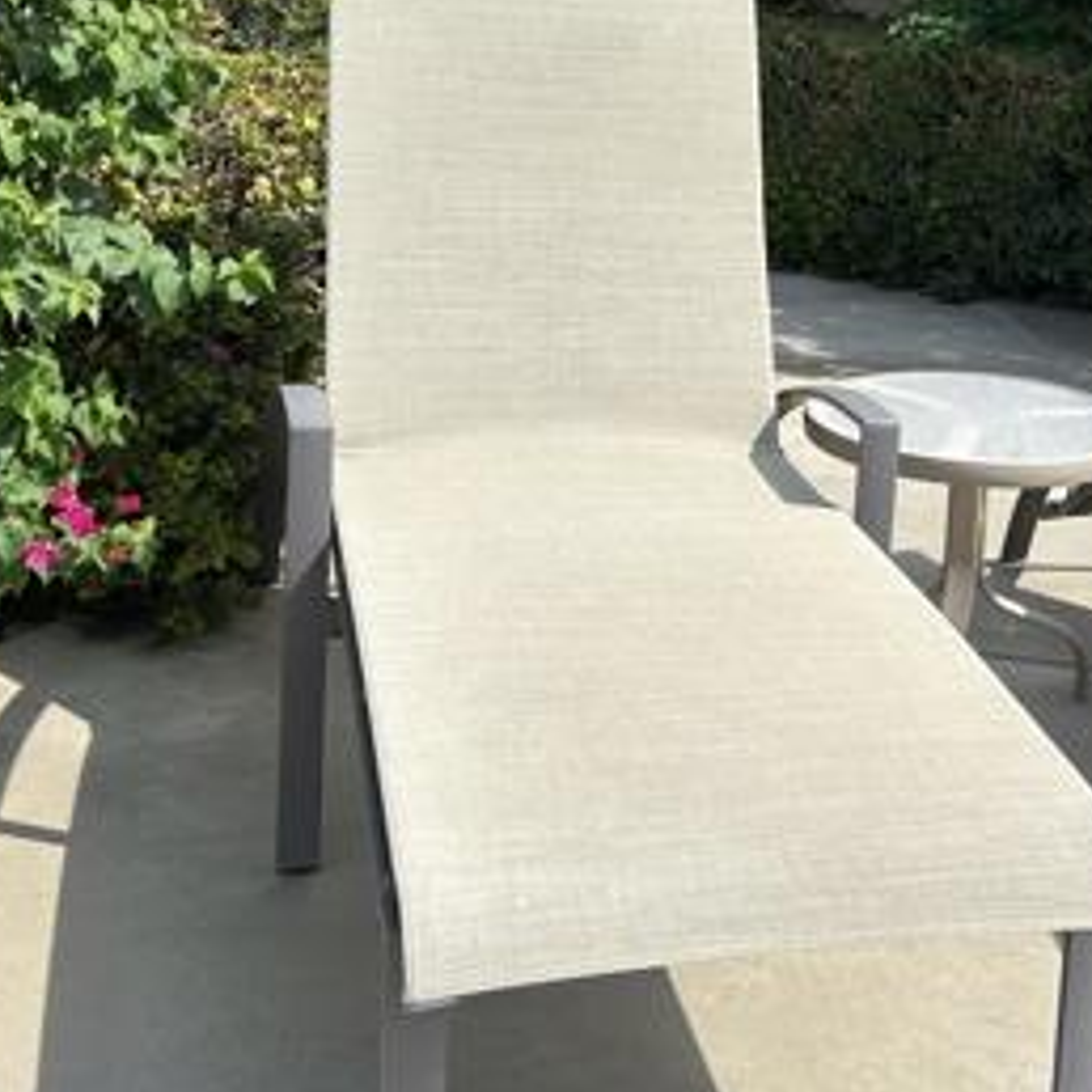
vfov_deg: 29.7
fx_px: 2034
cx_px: 885
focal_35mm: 57
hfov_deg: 29.3
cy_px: 317
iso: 50
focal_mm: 5.7
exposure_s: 1/4115
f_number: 1.5
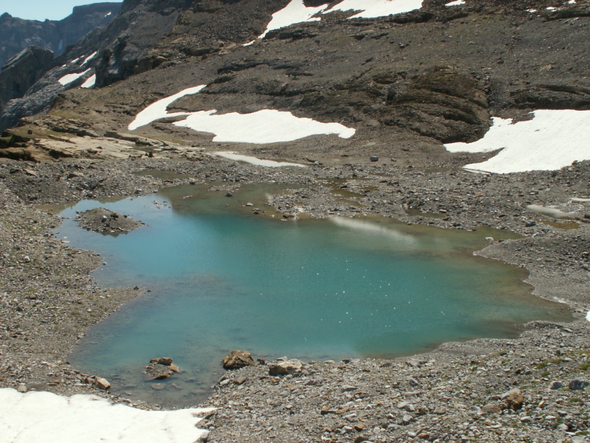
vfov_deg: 32.9
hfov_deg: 42.9
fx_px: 750
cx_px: 295
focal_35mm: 44
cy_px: 222
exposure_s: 1/160
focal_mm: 7.24
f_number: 8
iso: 50
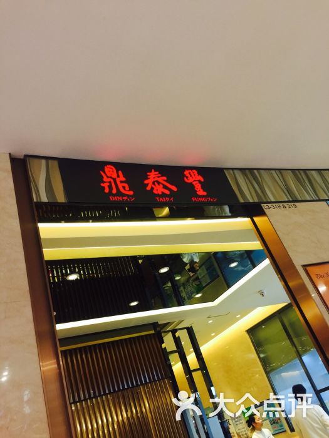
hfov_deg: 48.2
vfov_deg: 61.7
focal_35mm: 29
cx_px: 164
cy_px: 219
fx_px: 367
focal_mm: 4.15
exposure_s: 1/17
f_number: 2.2
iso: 80
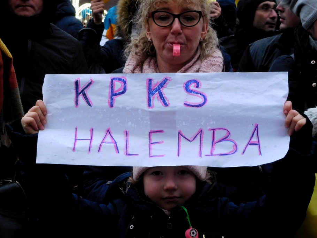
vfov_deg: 13.6
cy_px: 130
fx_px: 998
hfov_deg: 18.0
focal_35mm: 109
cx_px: 158
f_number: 4.7
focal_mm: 16.1
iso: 450
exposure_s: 1/30
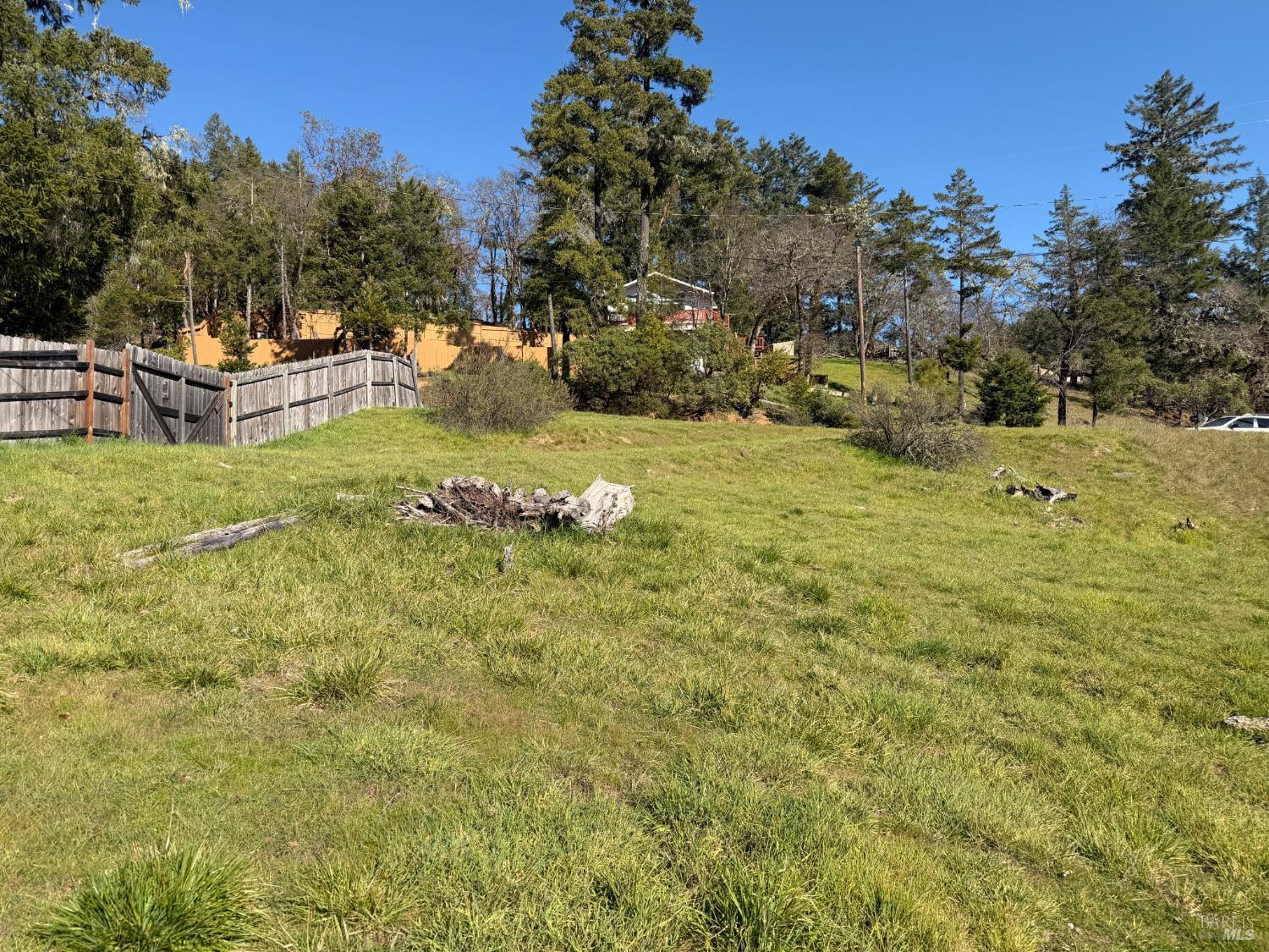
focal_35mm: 24
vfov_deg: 56.8
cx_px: 634
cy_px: 476
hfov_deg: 71.6
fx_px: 880
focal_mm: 6.76
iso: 80
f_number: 1.78
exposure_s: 1/3145
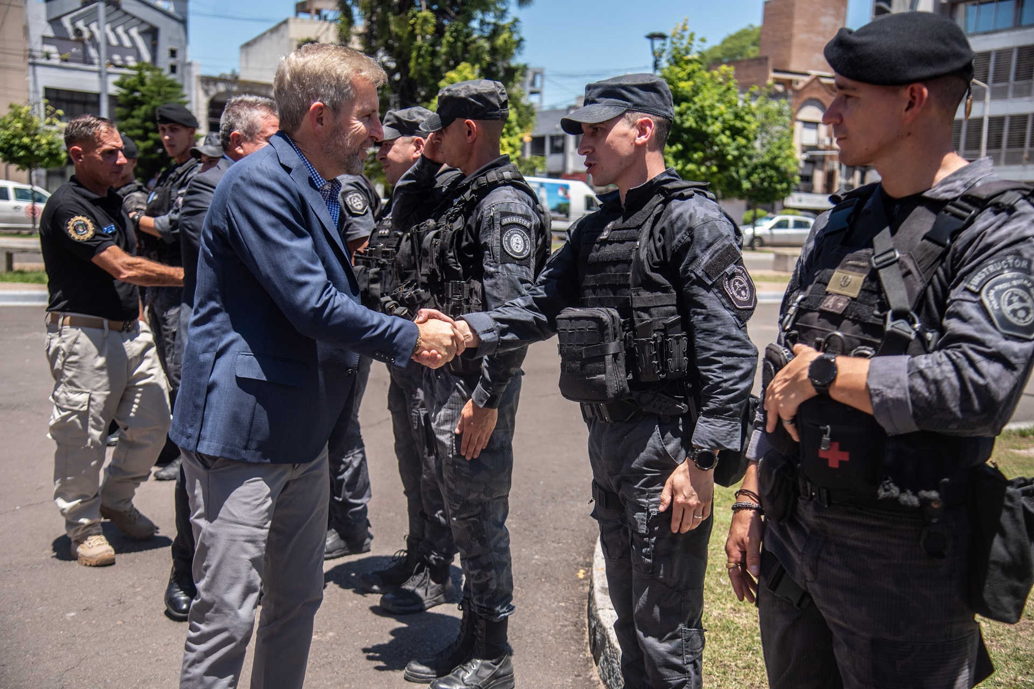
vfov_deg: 30.5
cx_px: 517
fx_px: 1264
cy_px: 344
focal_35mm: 44
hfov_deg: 44.5
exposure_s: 1/4000
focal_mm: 44
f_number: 4
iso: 500
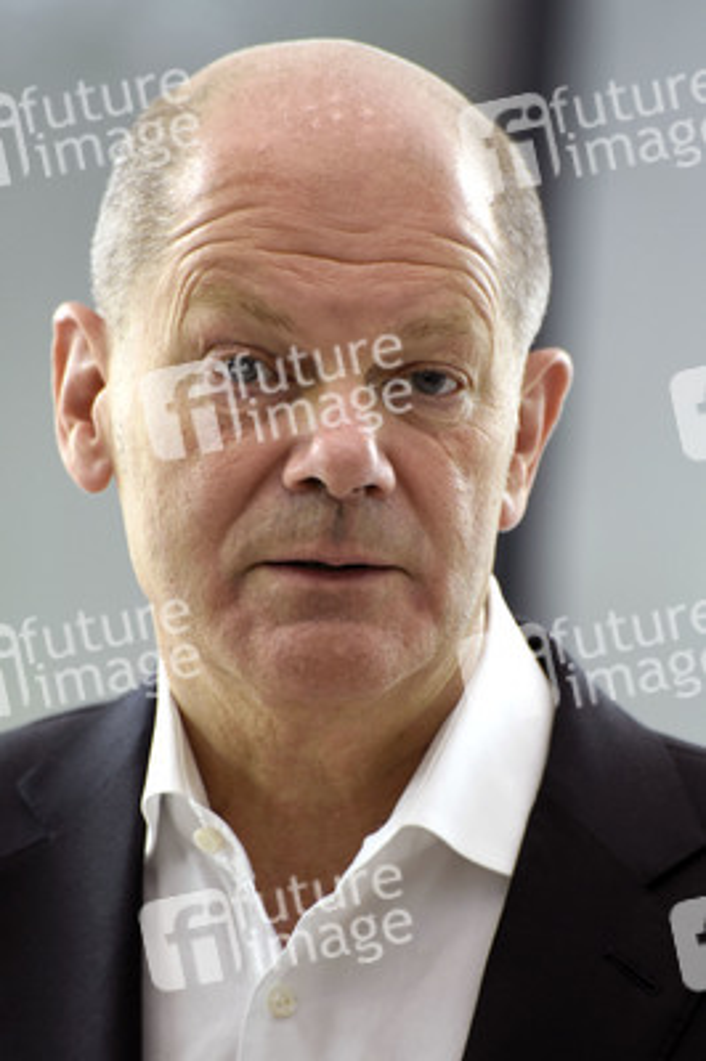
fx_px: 8840
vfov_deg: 6.9
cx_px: 353
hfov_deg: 4.6
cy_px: 530
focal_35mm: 300
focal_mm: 300
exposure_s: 1/320
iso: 3200
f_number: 5.6
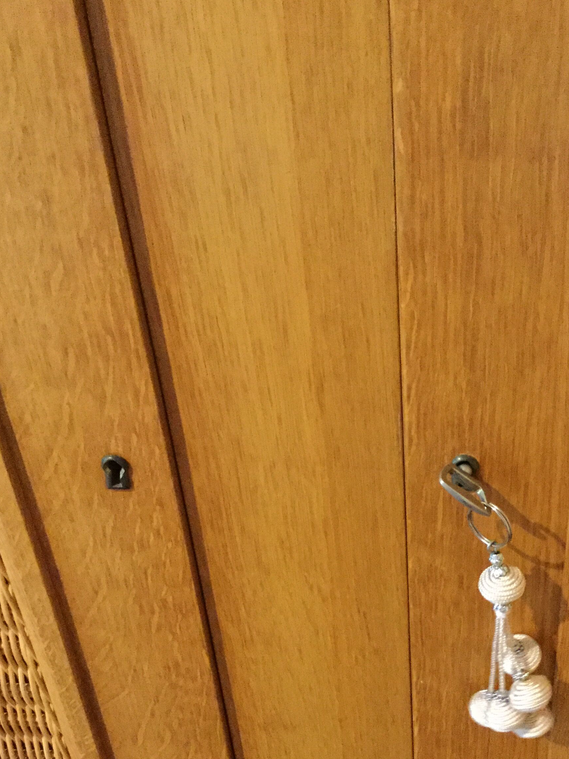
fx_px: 964
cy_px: 504
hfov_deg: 32.7
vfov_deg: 42.4
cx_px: 354
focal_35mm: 44
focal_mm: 3.3
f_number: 2.4
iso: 320
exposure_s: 1/17
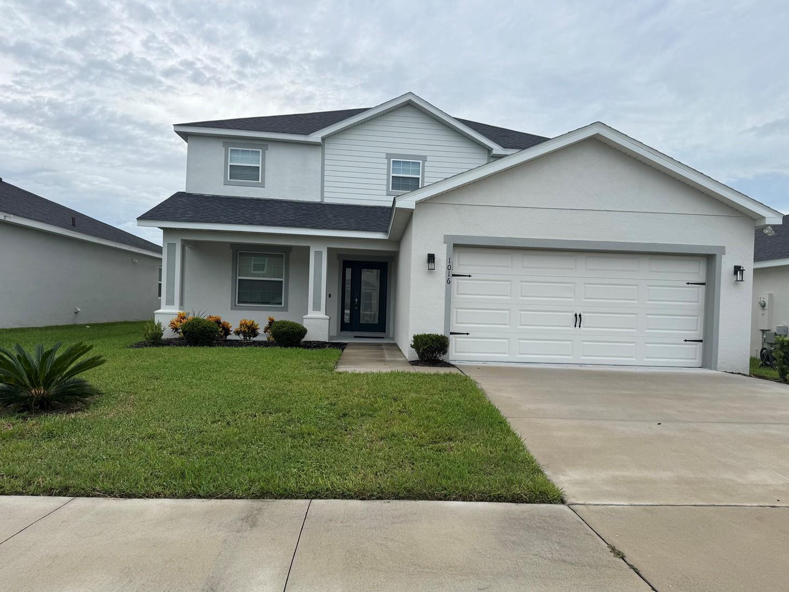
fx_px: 593
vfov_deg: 53.0
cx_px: 420
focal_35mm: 26
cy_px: 314
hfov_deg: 67.2
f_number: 1.78
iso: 80
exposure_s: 1/1131
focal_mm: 6.76
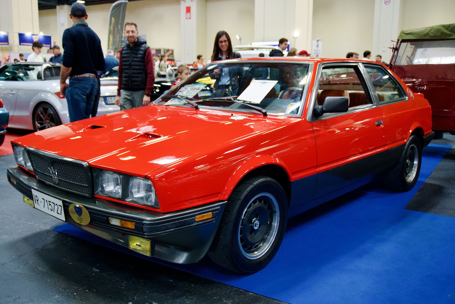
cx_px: 228
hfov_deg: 55.1
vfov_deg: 38.4
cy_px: 152
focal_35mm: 34
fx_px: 436
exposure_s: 1/160
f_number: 4
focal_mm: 23
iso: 2500
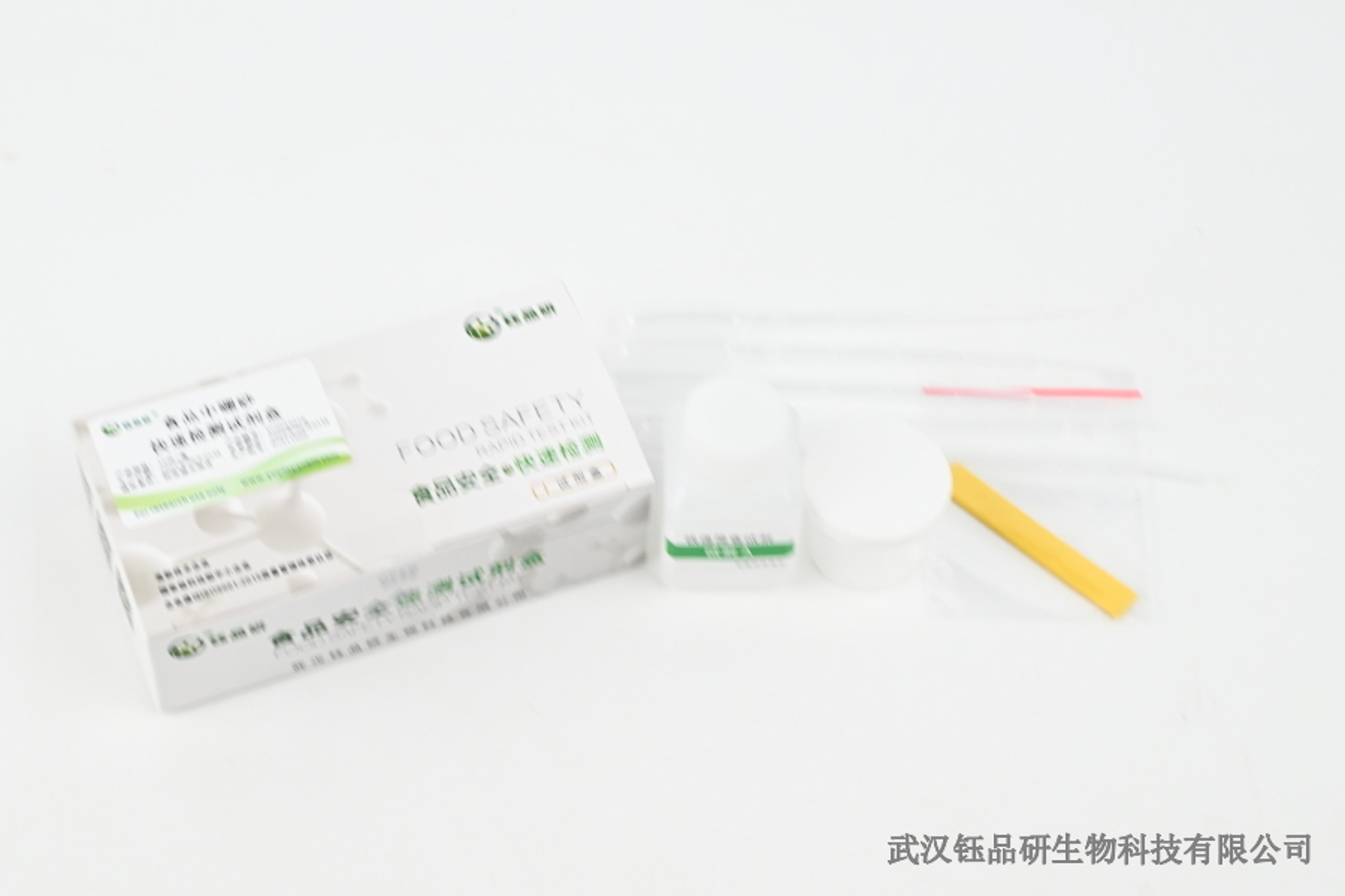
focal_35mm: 75
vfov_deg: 18.2
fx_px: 2802
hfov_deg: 27.0
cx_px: 672
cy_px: 448
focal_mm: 50
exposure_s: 1/160
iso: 800
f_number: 11
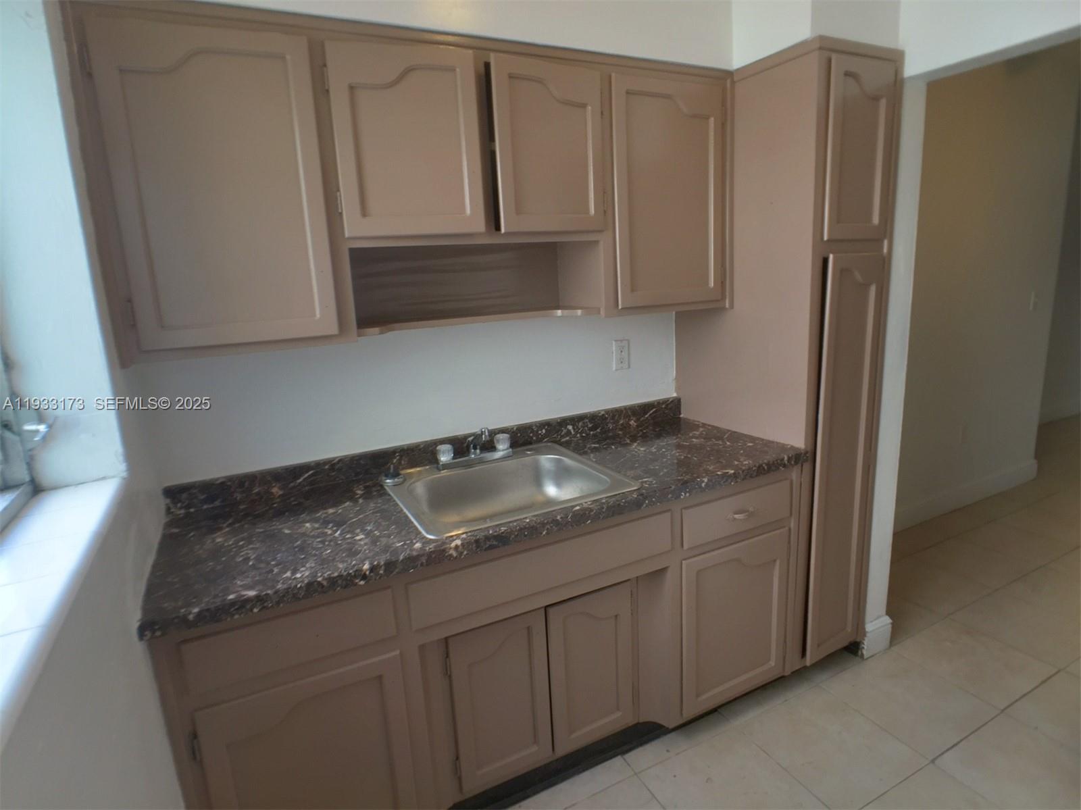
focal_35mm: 29
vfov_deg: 48.2
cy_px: 405
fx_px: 905
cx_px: 540
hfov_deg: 61.7
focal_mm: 4.15
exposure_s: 1/121
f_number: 2.2
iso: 32
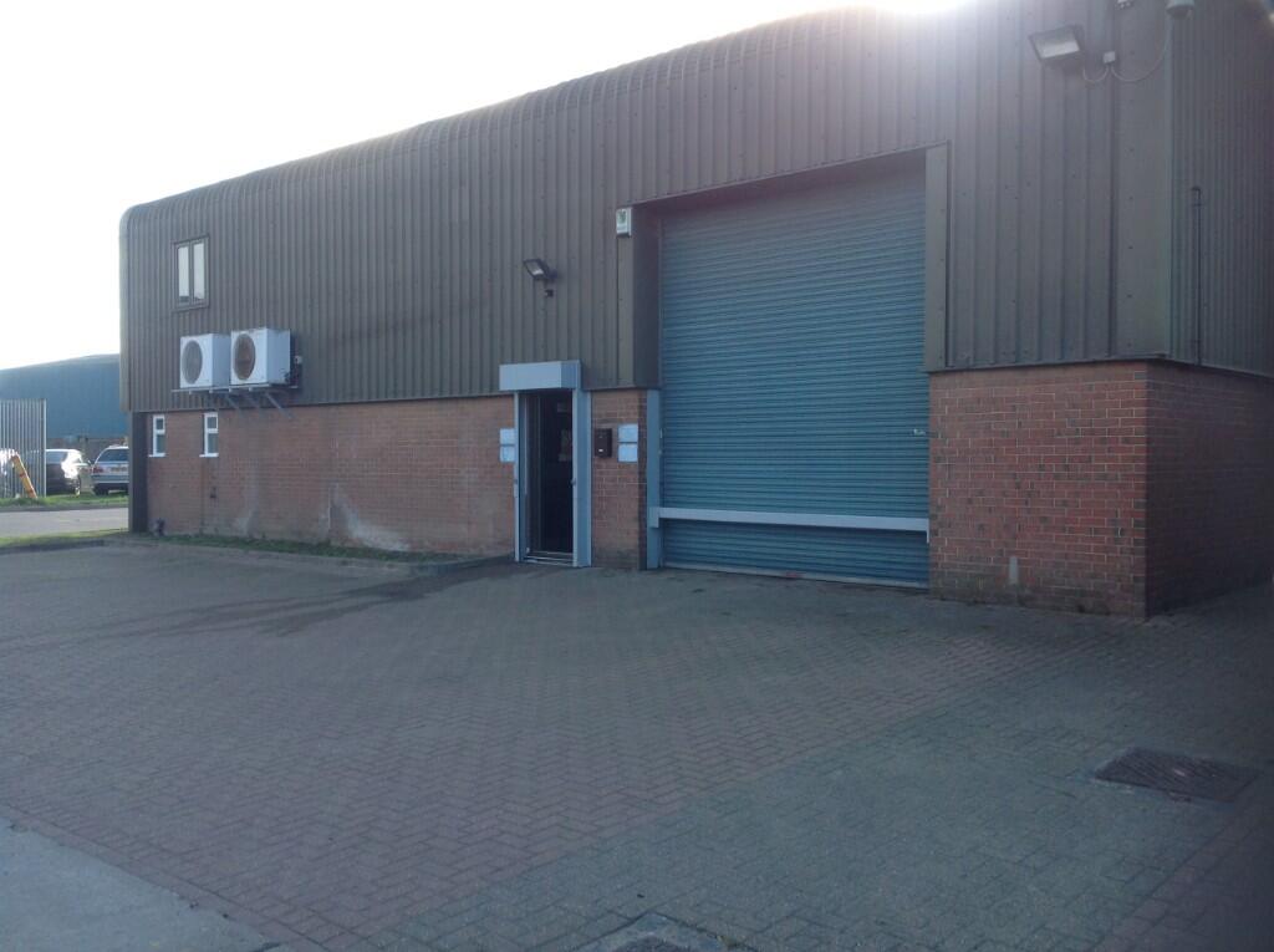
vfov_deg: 40.6
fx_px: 1286
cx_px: 637
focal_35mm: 35
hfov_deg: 52.7
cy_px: 476
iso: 50
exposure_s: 1/288
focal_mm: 4.28
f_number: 2.4
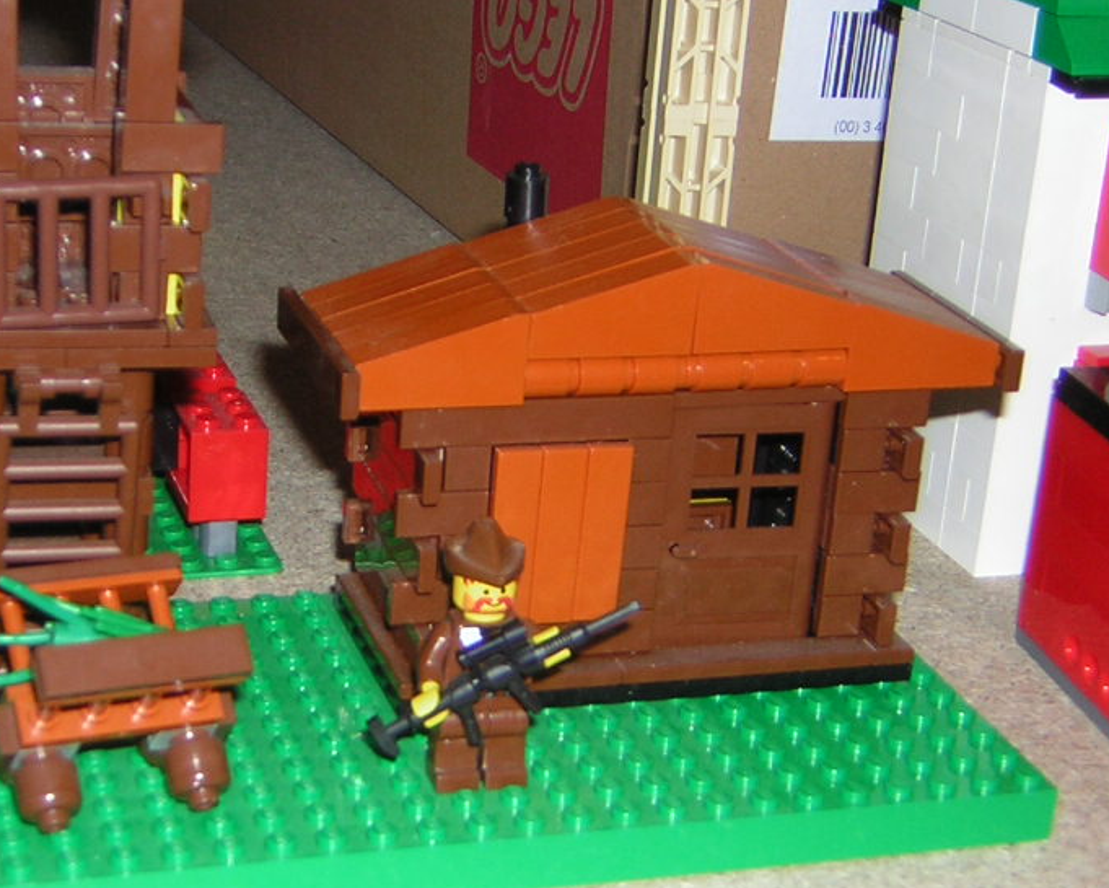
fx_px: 2265
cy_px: 533
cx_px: 446
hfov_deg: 27.5
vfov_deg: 22.1
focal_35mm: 69
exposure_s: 1/60.1
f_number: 2.9
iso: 50
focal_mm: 6.1
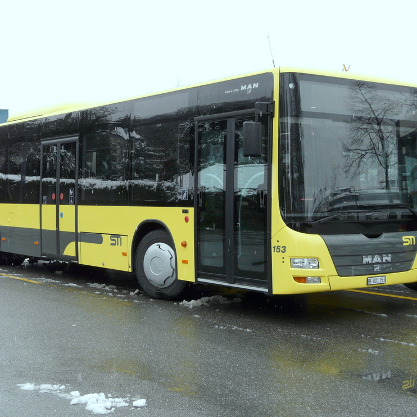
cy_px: 210
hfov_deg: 30.5
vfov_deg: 30.6
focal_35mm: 56
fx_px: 763
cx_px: 185
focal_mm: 7.7
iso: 125
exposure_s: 1/160
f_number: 4
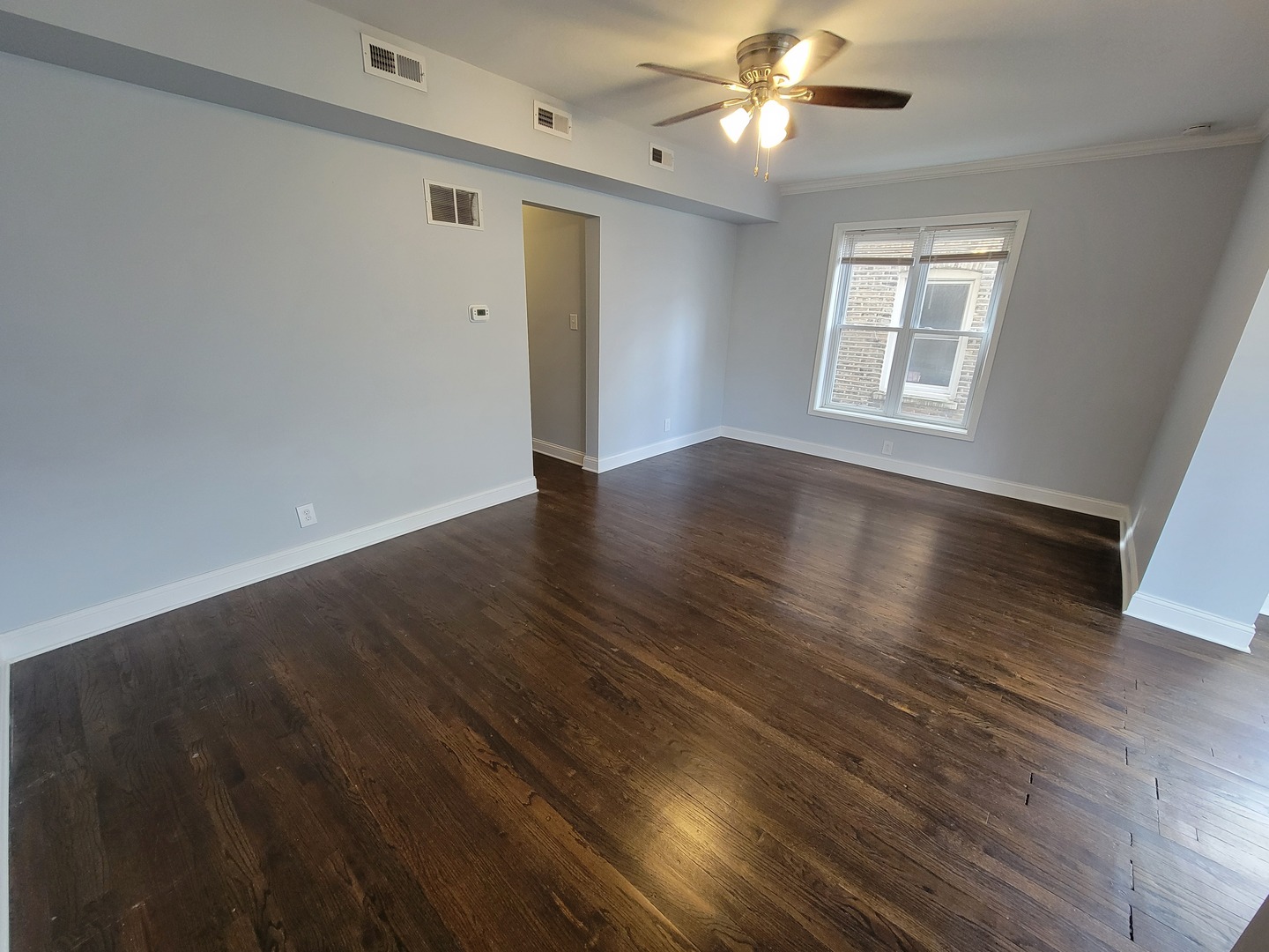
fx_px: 477
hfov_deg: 106.2
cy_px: 476
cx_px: 634
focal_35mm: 13
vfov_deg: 89.9
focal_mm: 2.2
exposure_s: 1/60
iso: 250
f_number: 2.2
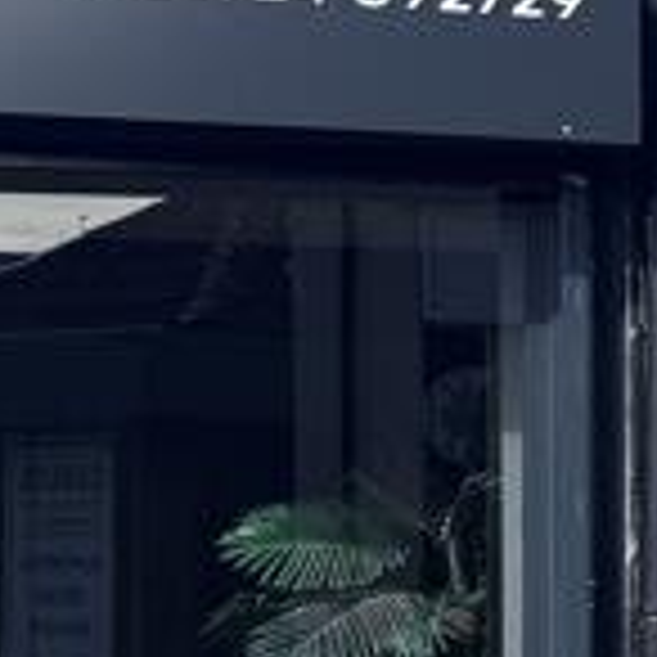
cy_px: 684
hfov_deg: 10.1
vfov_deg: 11.6
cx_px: 1638
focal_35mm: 149
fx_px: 3199
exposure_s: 1/2174
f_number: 1.78
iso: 80
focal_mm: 6.76
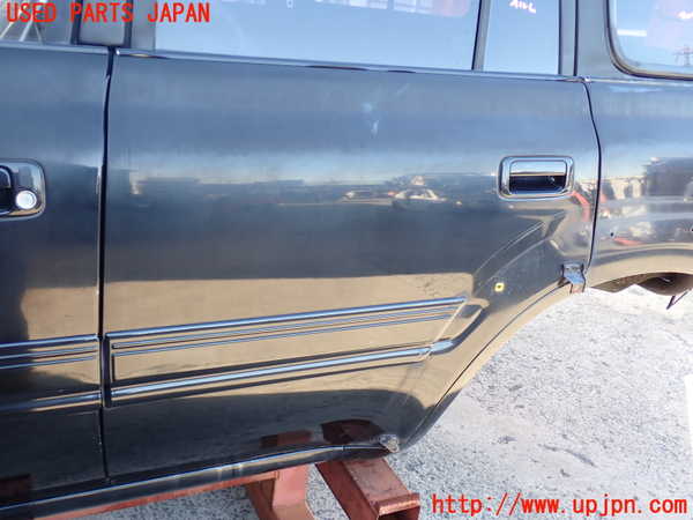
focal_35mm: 36
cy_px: 260
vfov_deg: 39.7
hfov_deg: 51.4
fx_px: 721
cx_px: 346
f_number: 2.5
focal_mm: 6.37
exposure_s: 1/80
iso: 125
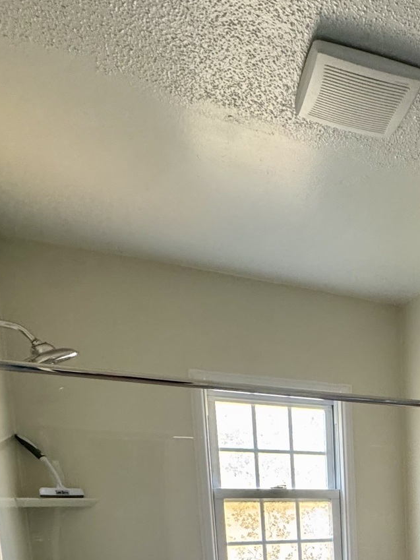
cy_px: 609
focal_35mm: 38
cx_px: 475
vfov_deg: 40.1
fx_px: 615
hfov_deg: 32.6
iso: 320
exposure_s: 1/60
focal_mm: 2.22
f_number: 2.2
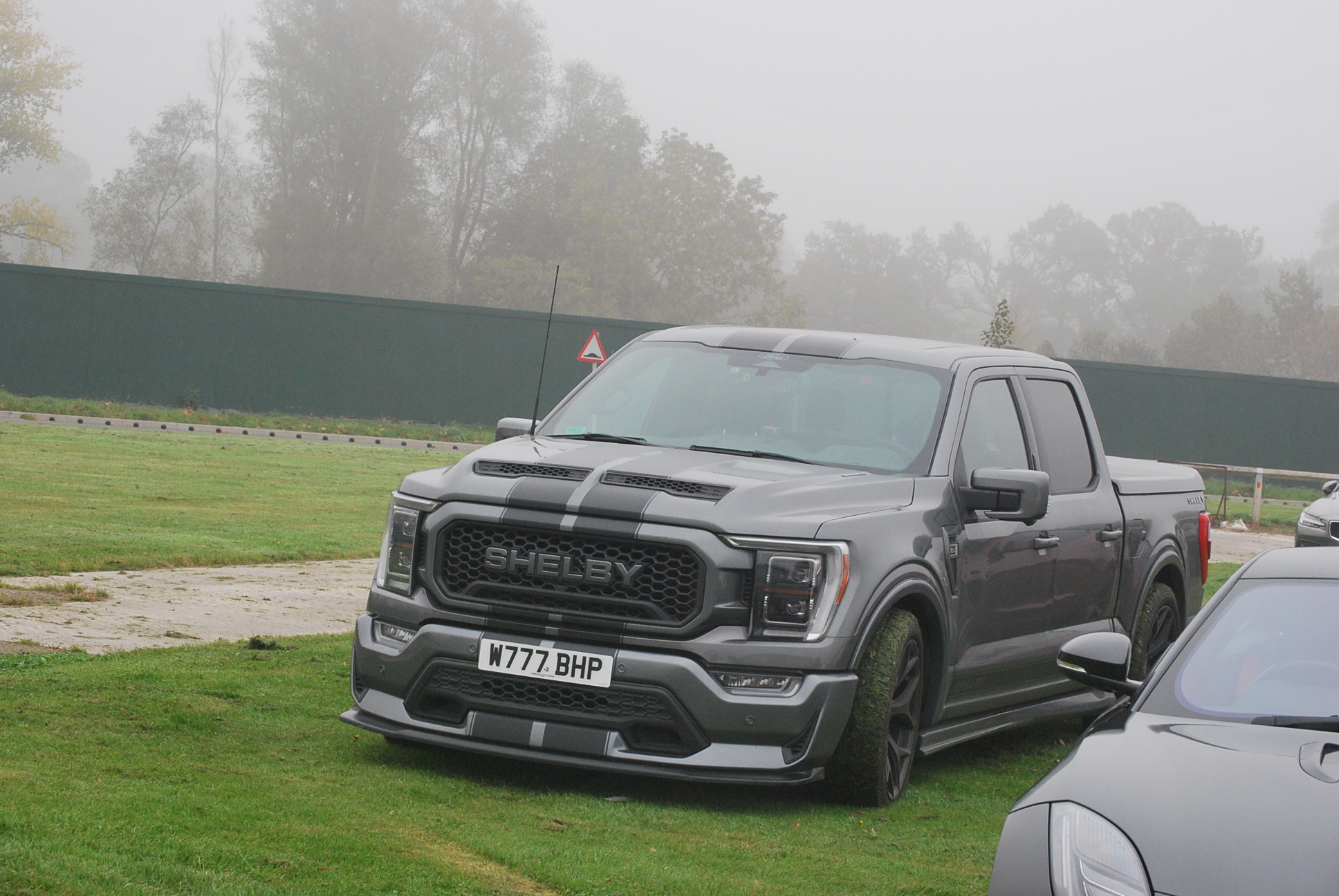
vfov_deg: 16.6
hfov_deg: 24.6
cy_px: 448
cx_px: 670
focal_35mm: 82
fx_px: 3072
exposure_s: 1/320
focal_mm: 55
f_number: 9
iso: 800
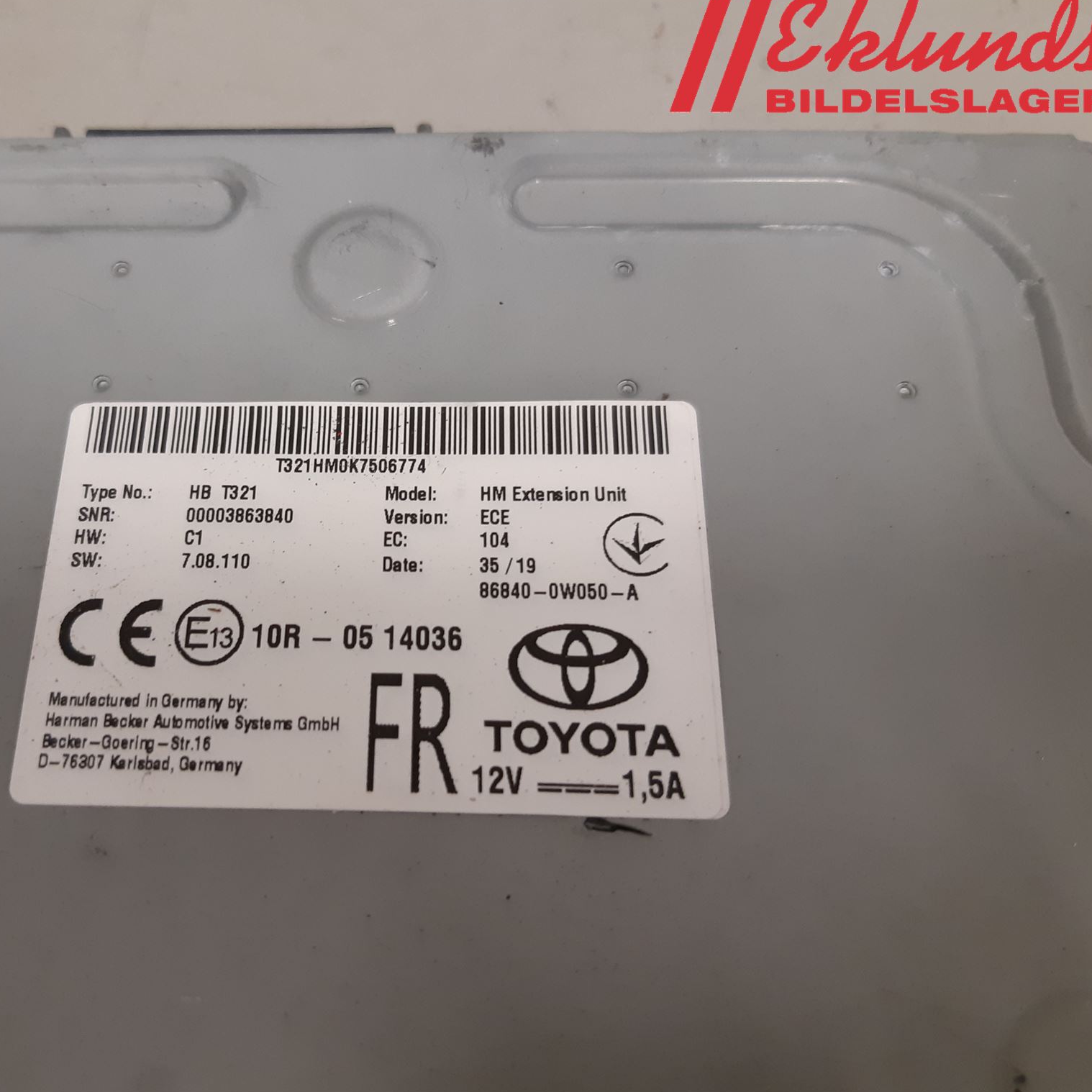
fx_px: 1106
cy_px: 543
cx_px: 375
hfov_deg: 51.7
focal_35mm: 31
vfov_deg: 52.5
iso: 160
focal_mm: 3.93
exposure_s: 1/50
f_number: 1.7
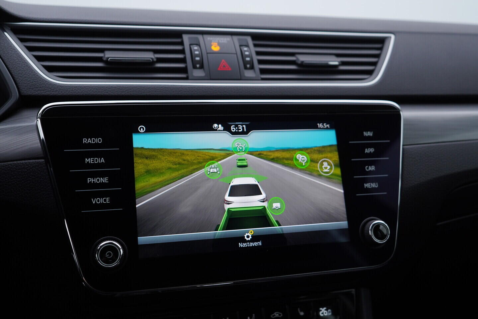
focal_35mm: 36
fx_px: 478
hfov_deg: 53.1
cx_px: 239
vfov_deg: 36.9
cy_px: 160
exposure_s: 1/60
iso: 125
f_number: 3.5
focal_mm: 24
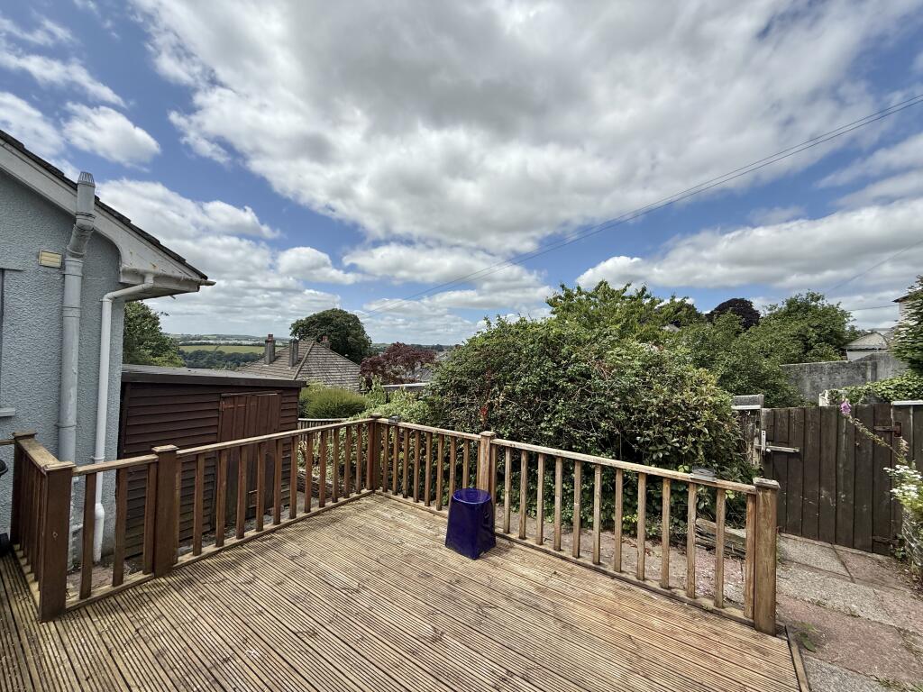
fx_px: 373
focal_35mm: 14
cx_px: 462
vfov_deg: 85.7
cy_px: 346
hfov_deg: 102.1
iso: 50
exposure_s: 1/2841
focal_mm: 2.22
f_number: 2.2
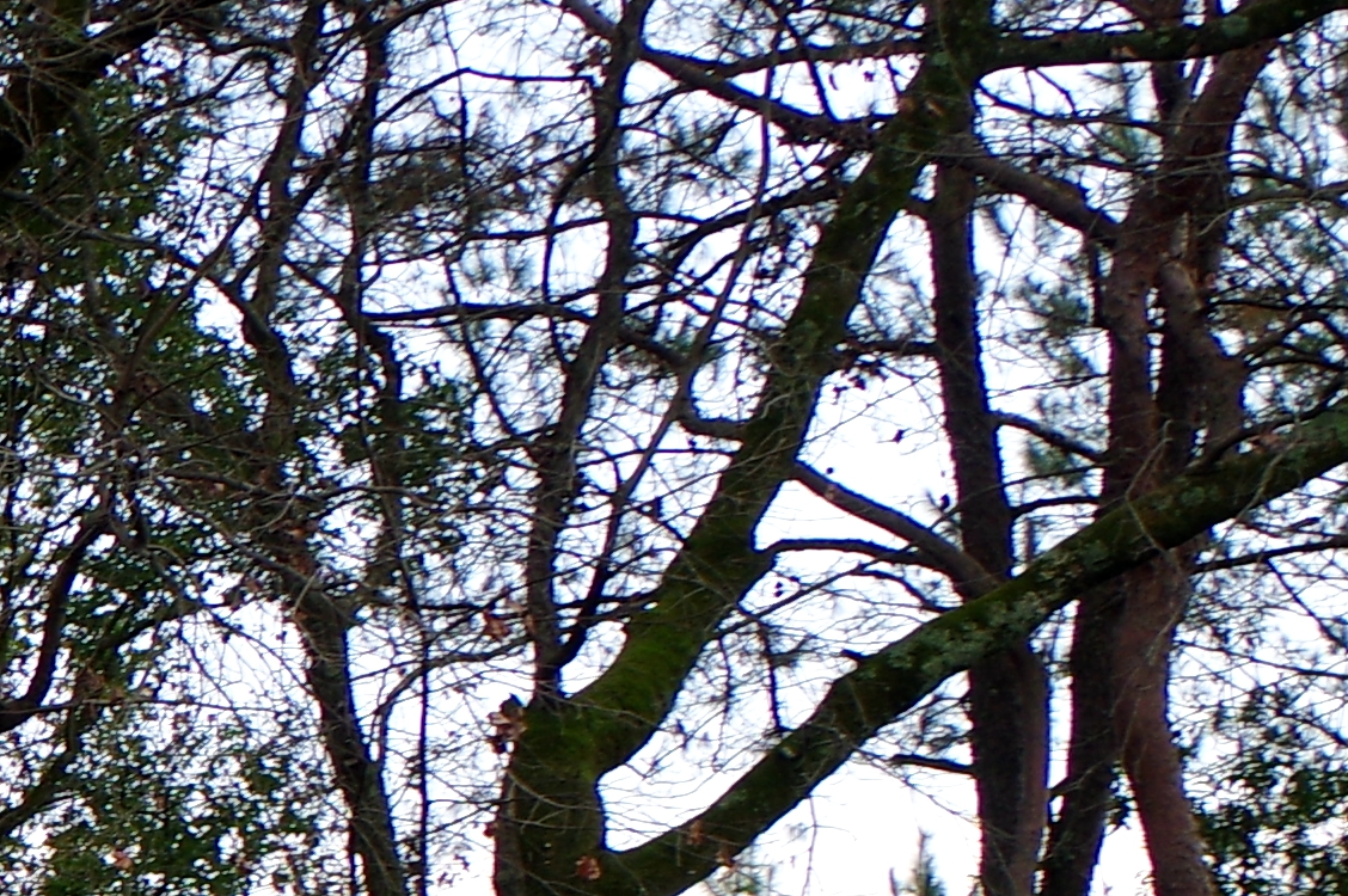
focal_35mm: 128
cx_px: -1704
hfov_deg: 12.9
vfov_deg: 10.5
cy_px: 1182
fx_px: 4789
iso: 200
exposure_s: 1/250
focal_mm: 16
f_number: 5
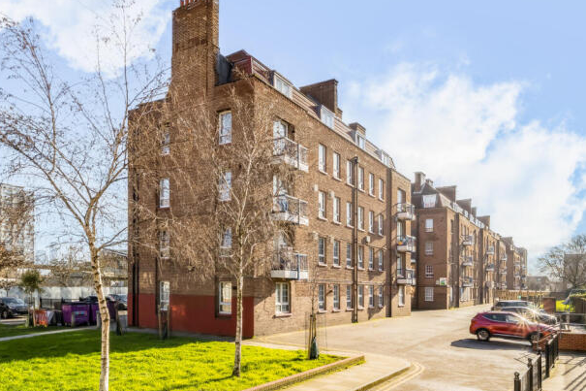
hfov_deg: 108.3
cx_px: 288
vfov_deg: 85.3
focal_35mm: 13
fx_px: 212
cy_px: 183
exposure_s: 1/1250
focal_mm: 12
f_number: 11
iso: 800
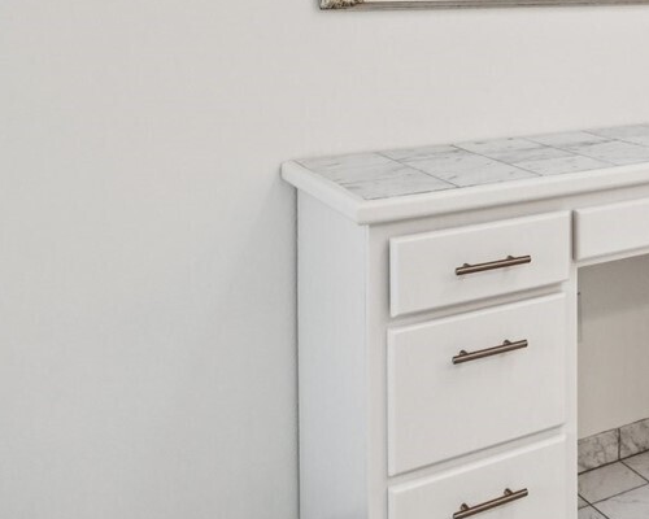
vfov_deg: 27.9
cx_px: 851
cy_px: -1
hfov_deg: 29.3
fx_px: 980
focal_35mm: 51
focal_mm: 16
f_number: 8
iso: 1600
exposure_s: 1/60
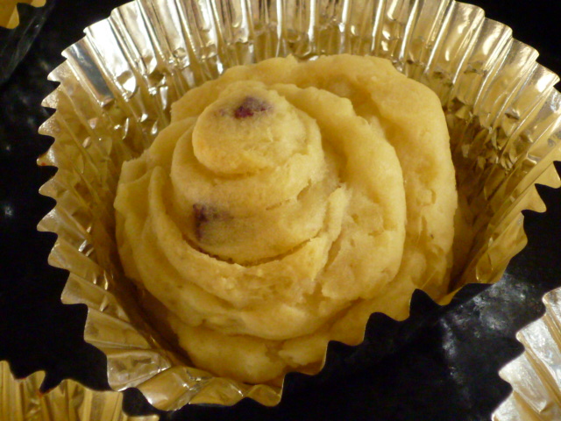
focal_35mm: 115
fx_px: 1864
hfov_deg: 17.1
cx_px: 280
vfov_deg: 12.9
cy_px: 210
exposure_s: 1/13
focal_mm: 10.4
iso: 400
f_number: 4.7
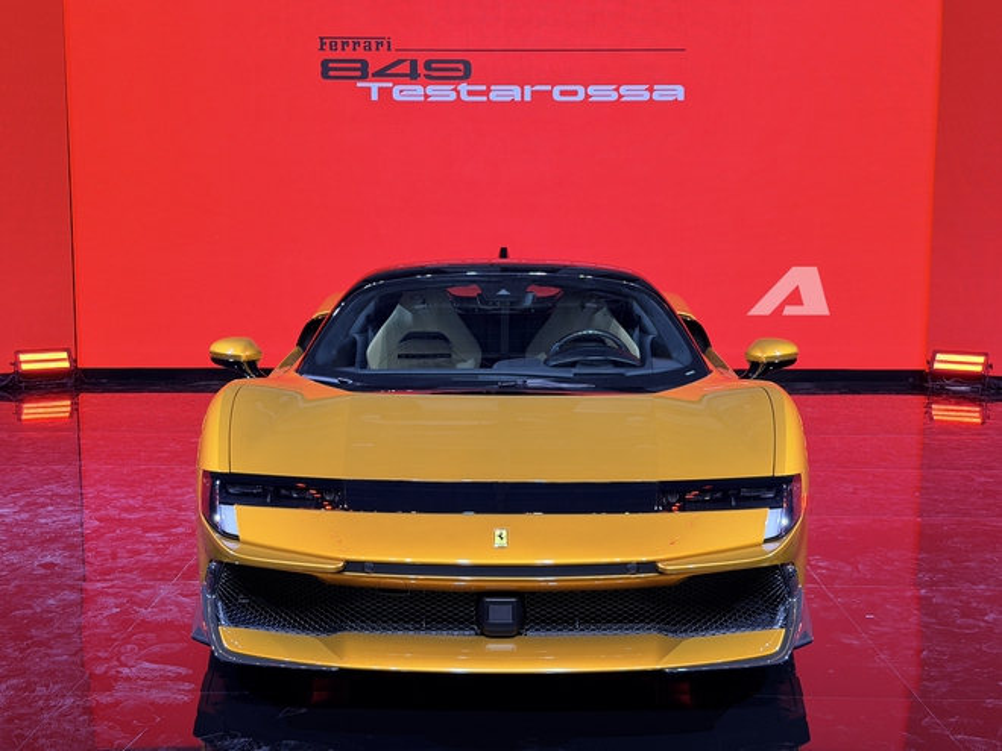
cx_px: 501
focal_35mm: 48
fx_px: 1389
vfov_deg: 30.3
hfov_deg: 39.7
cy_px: 376
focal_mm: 6.76
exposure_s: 1/102
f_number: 1.78
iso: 100
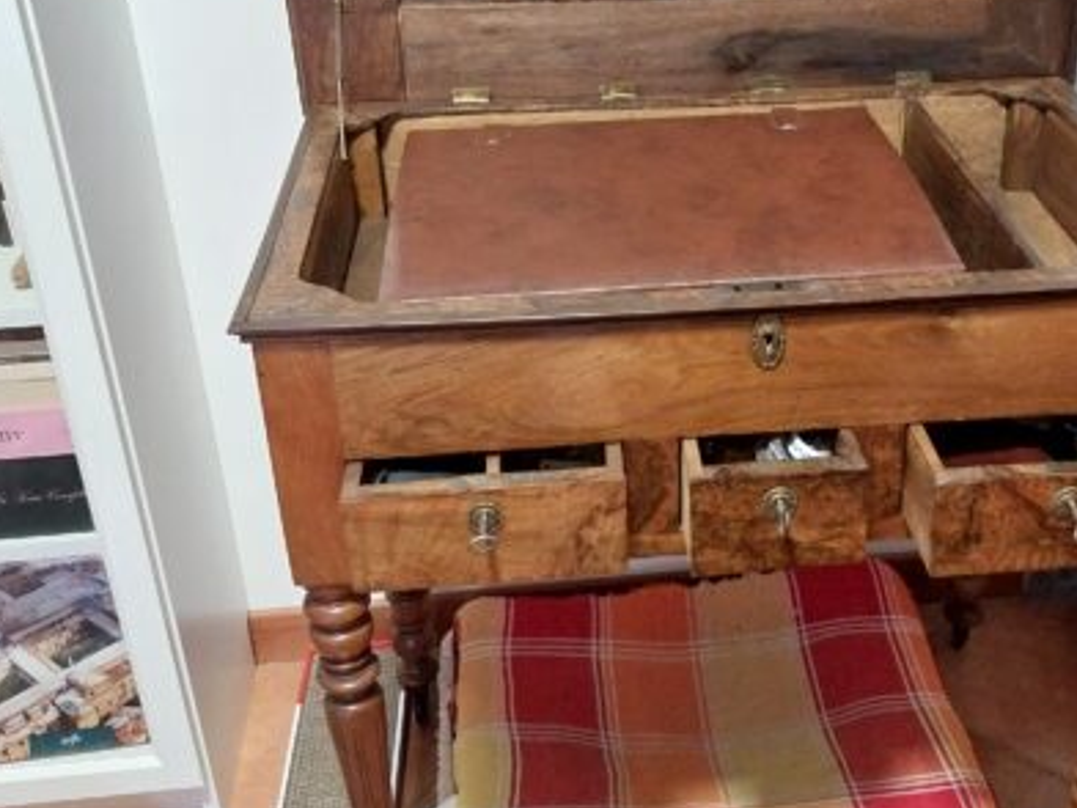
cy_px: 312
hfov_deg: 53.2
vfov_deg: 41.5
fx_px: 1058
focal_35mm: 34
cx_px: 687
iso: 400
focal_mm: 4
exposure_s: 1/25
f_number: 1.8
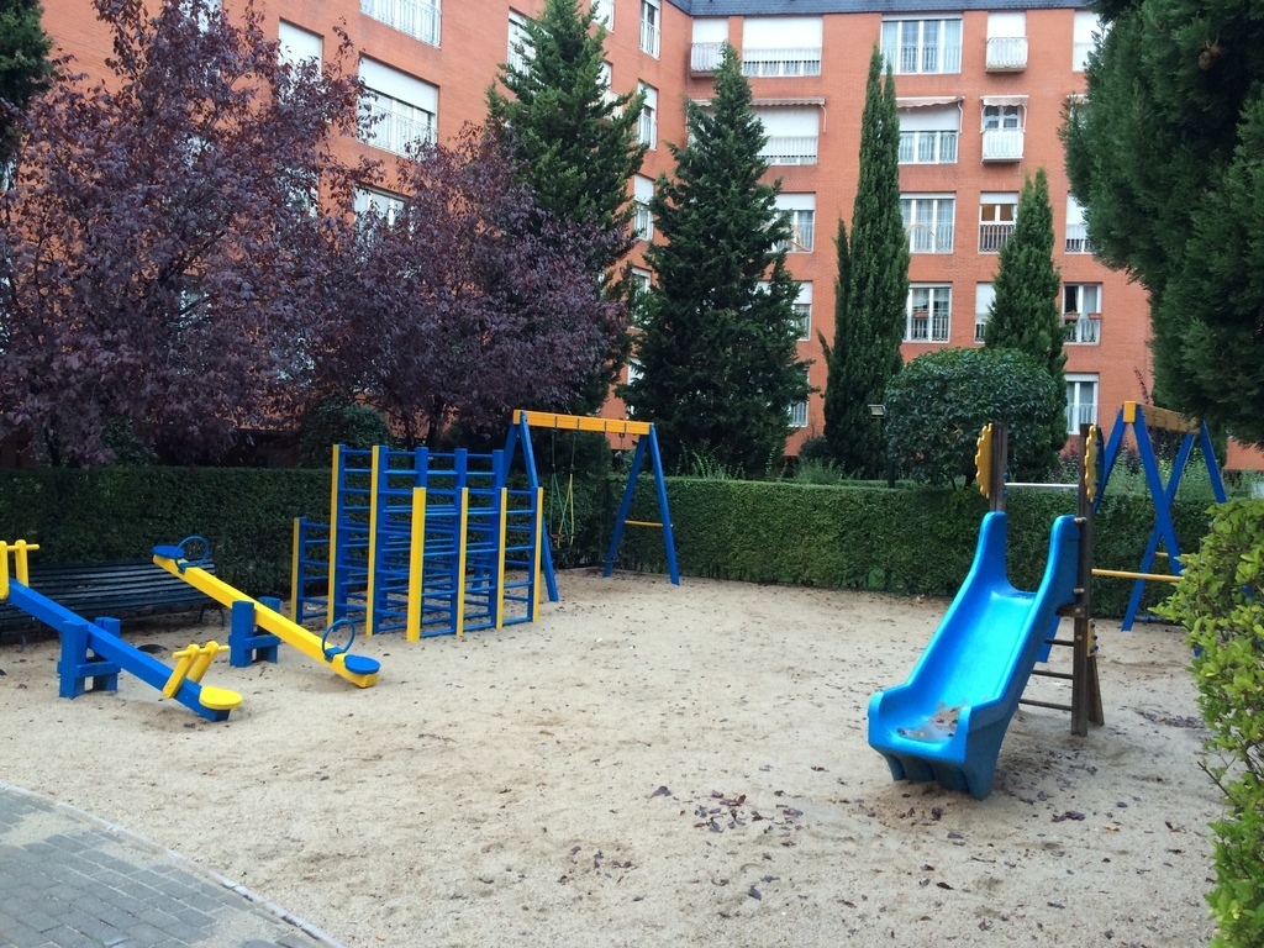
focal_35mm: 29
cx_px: 632
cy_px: 474
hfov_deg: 61.7
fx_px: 1059
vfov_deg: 48.2
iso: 50
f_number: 2.2
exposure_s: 1/30
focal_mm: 4.15
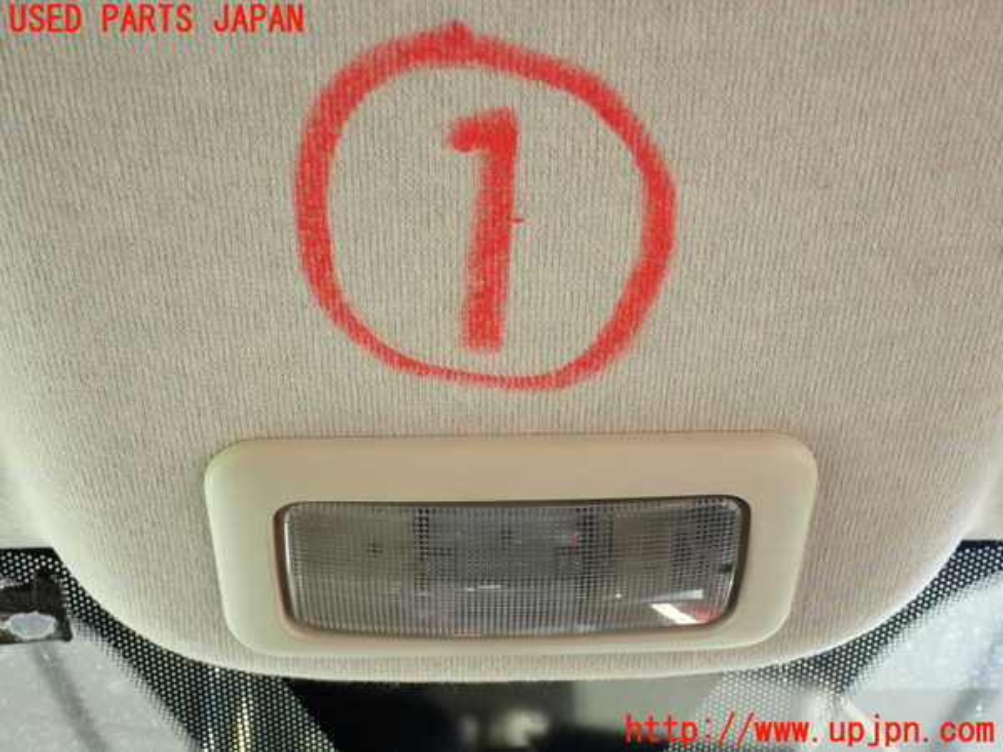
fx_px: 1565
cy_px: 376
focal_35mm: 54
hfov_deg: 35.5
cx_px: 502
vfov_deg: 27.0
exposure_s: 1/125
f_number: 3.3
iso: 125
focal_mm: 9.65
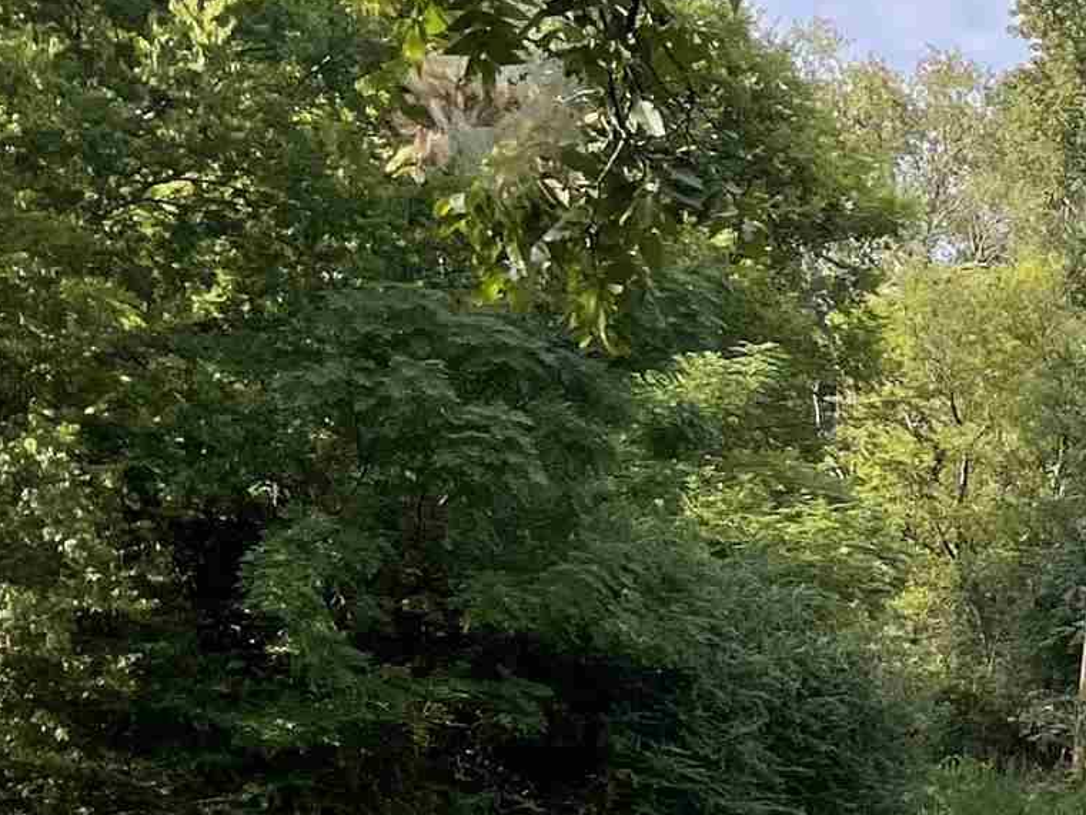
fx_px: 3295
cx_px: 1909
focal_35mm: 105
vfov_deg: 14.0
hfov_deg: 16.1
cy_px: 746
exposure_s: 1/1208
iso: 32
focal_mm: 4.2
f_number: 1.6
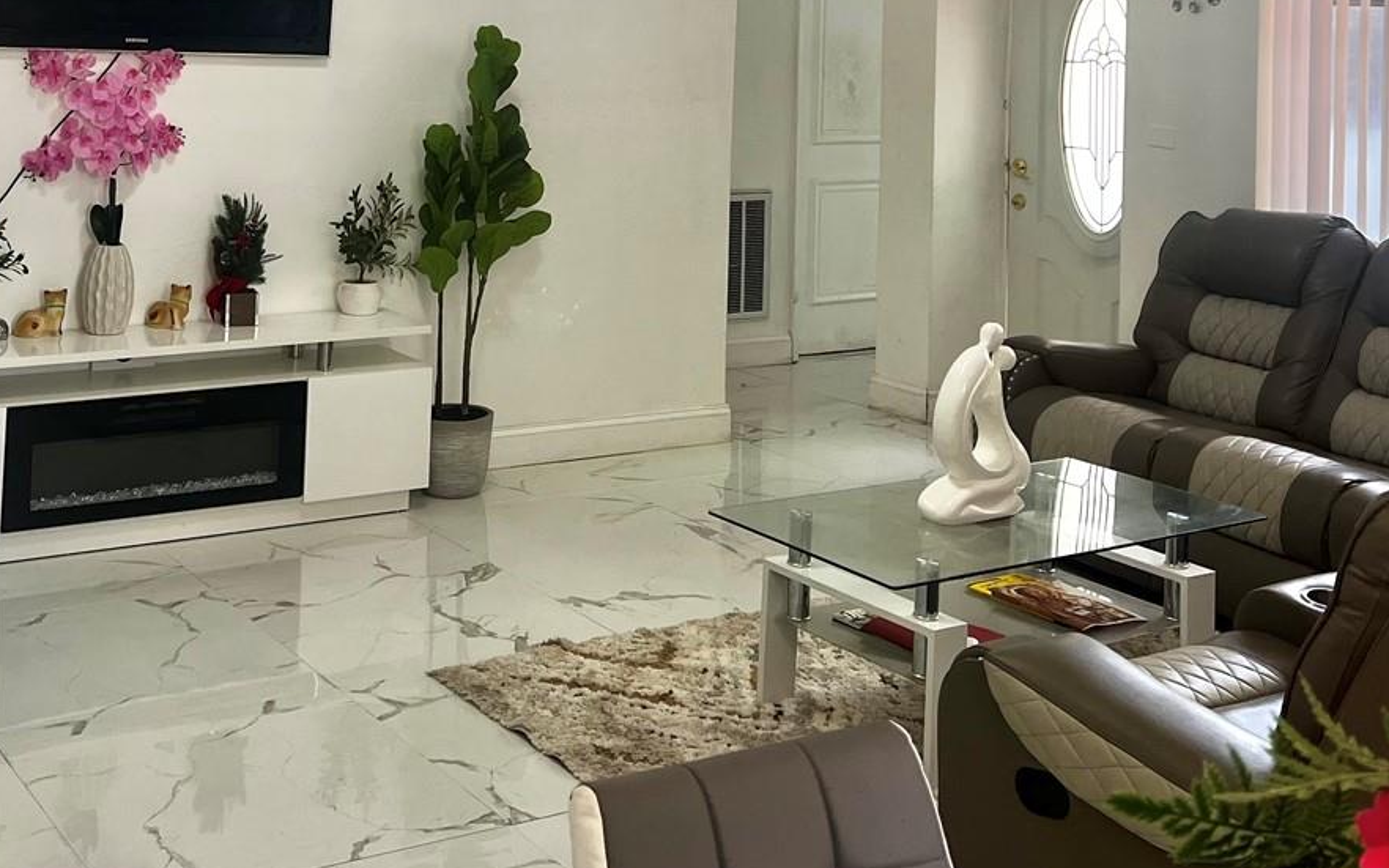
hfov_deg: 39.9
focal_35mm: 50
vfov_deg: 24.3
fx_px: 1892
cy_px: -54
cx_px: 485
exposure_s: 1/107
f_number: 1.5
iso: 125
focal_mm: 5.7
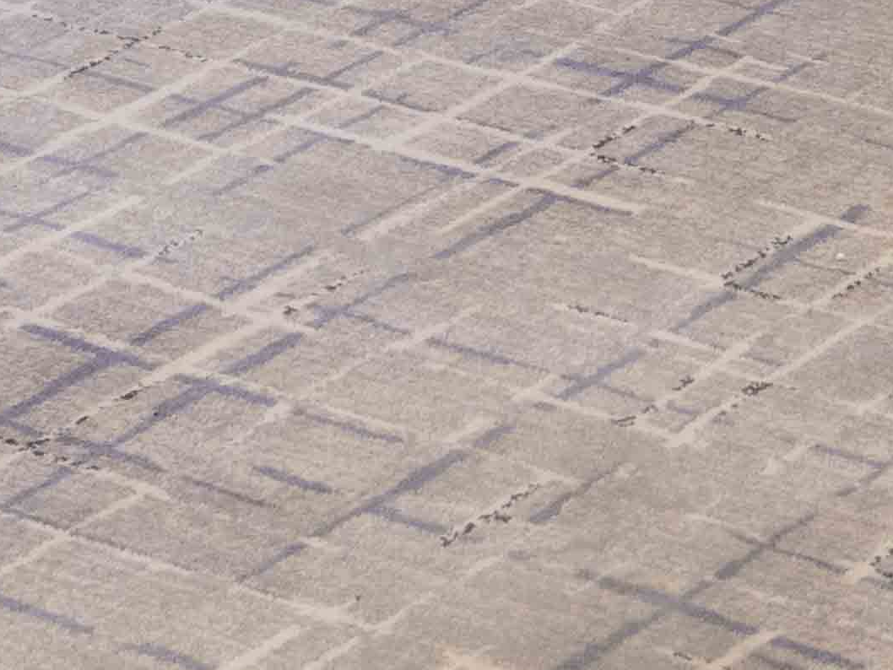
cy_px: -1767
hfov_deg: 9.8
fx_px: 5032
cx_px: 1354
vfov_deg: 6.5
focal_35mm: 195
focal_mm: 32
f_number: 16
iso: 100
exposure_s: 10
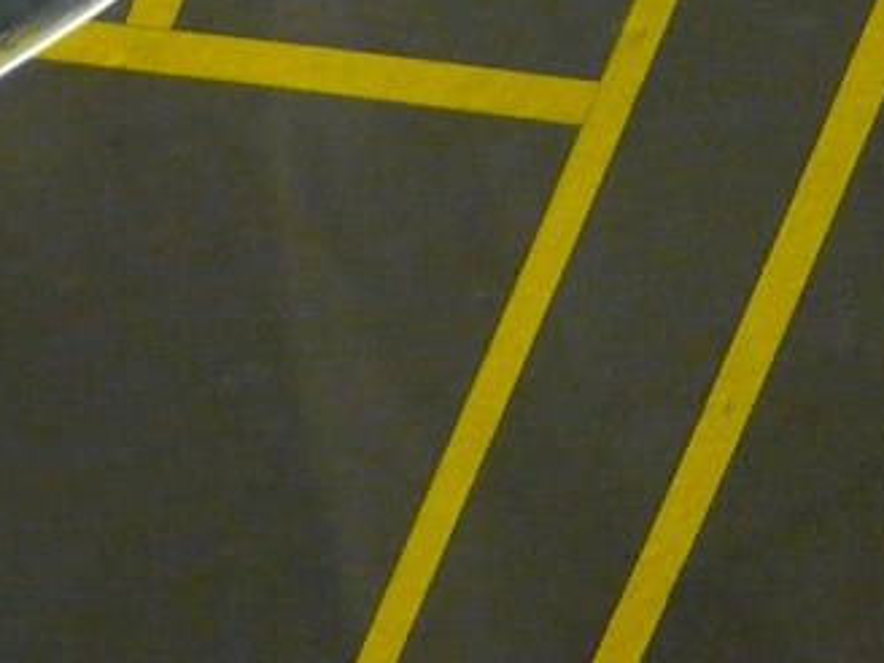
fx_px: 4112
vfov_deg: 8.8
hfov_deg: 12.1
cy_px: -523
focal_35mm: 161
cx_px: -110
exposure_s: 1/15
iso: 400
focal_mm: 5.5
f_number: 2.8
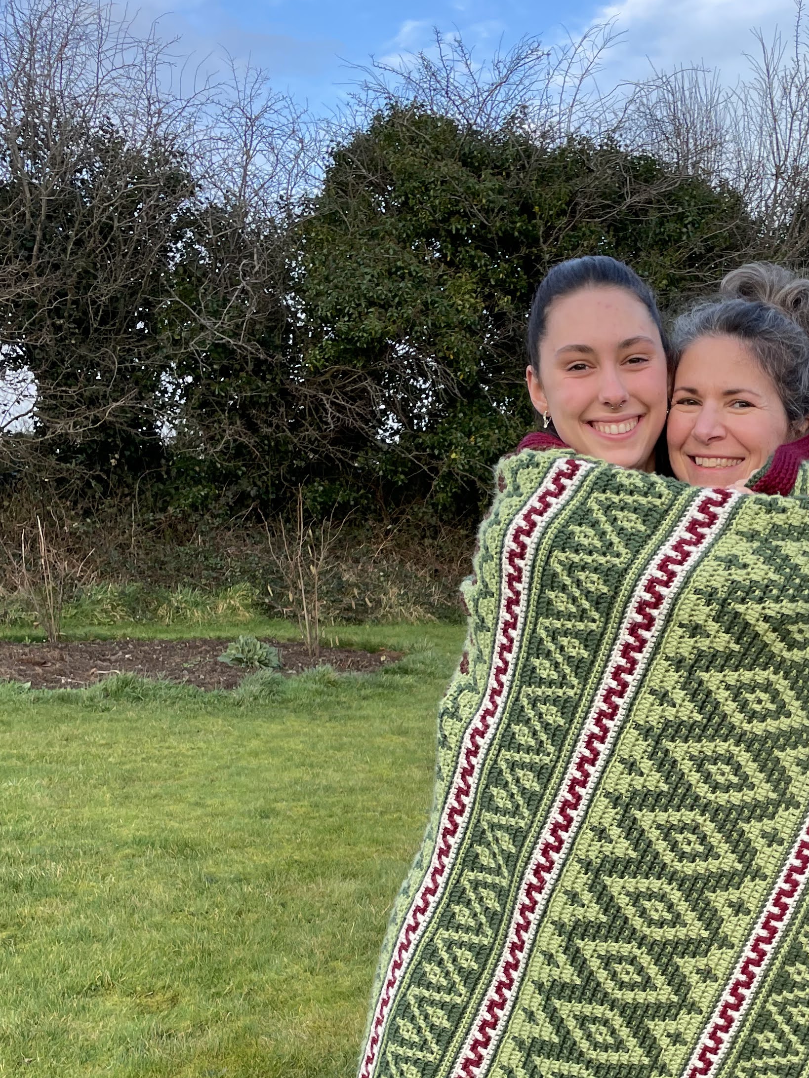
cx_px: 707
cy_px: 830
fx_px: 1496
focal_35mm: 48
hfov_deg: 29.2
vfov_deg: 38.5
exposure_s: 1/150
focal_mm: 4.2
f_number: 1.6
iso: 32
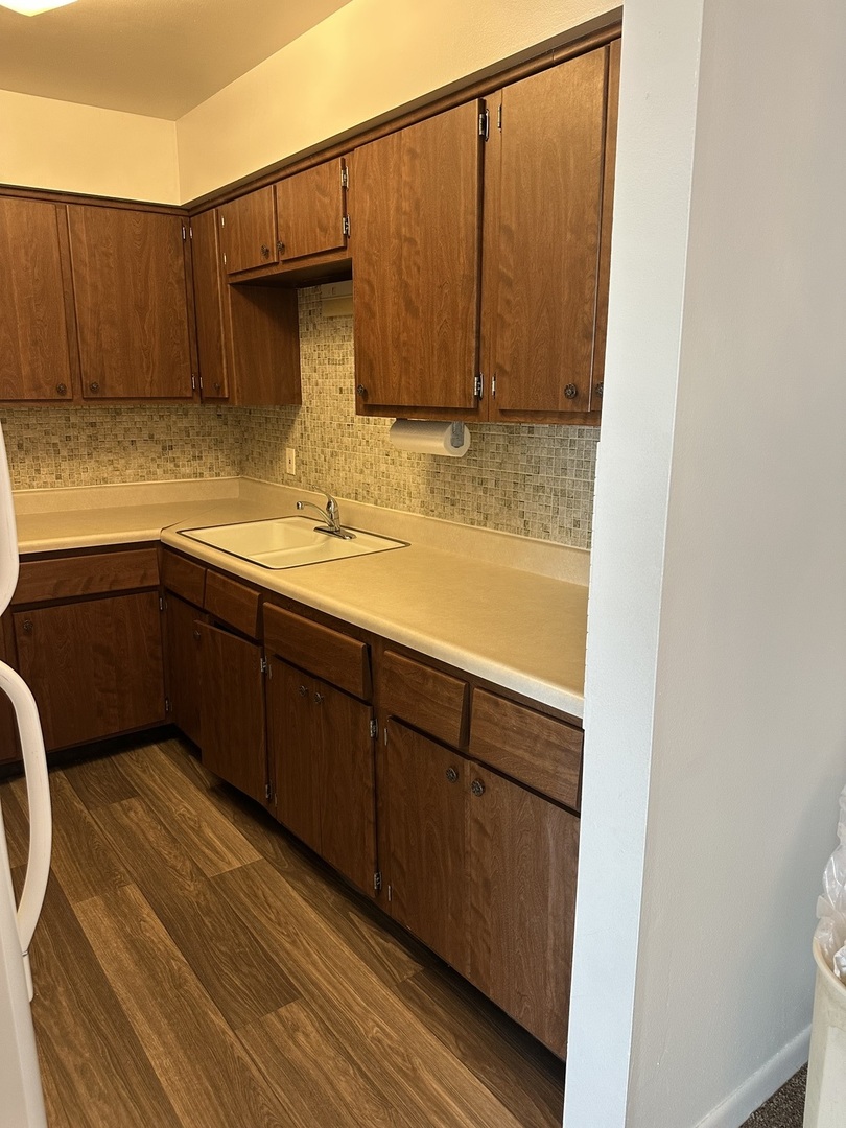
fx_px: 782
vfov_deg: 71.6
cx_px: 423
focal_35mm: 24
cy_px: 564
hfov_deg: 56.8
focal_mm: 6.86
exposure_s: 1/60
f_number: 1.78
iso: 200
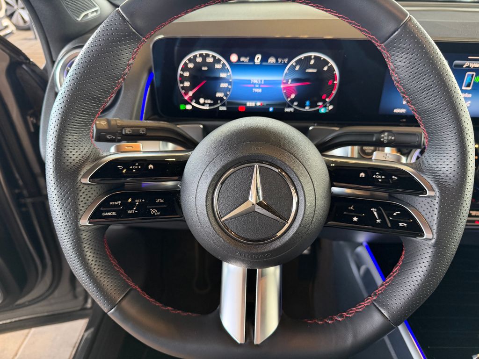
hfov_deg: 71.6
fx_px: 332
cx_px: 240
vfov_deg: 56.8
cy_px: 180
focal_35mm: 24
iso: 320
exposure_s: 1/60
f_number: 1.78
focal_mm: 6.76
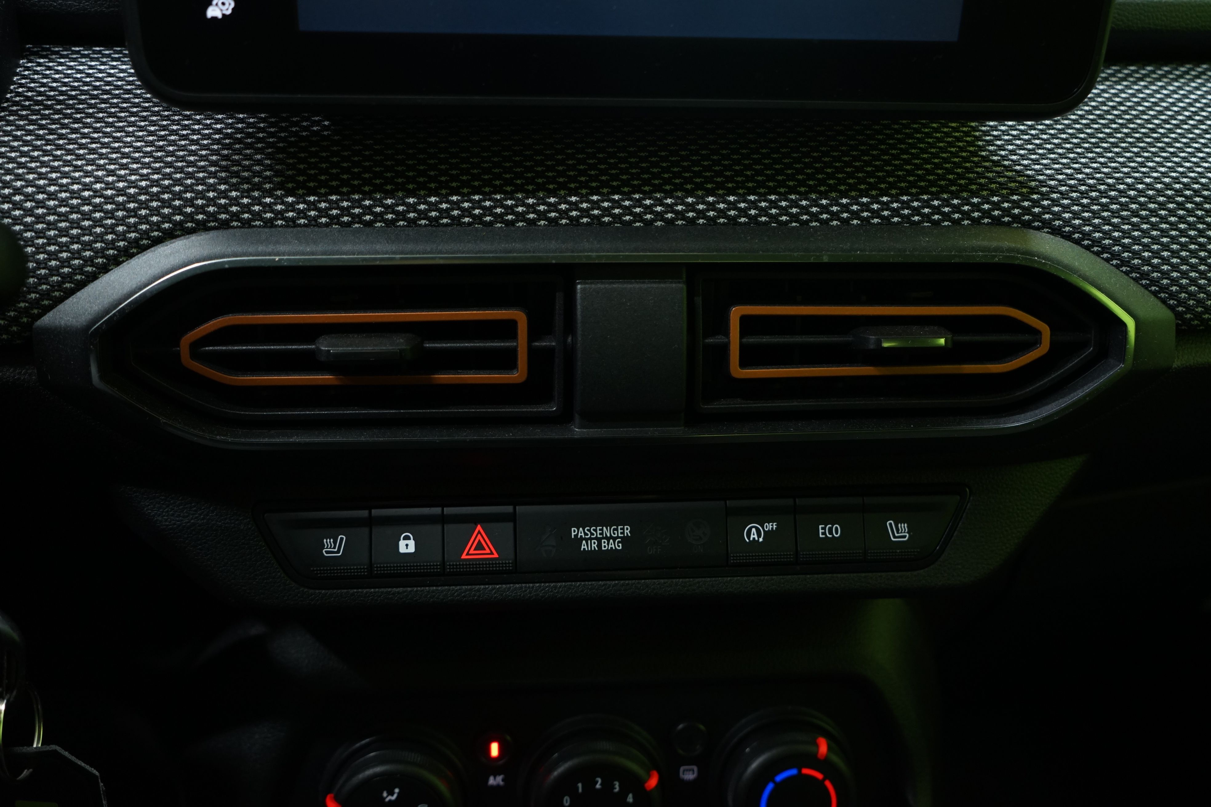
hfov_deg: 57.2
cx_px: 606
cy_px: 404
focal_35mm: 33
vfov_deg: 40.0
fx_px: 1110
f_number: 4.5
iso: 1250
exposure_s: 1/20
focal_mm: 33
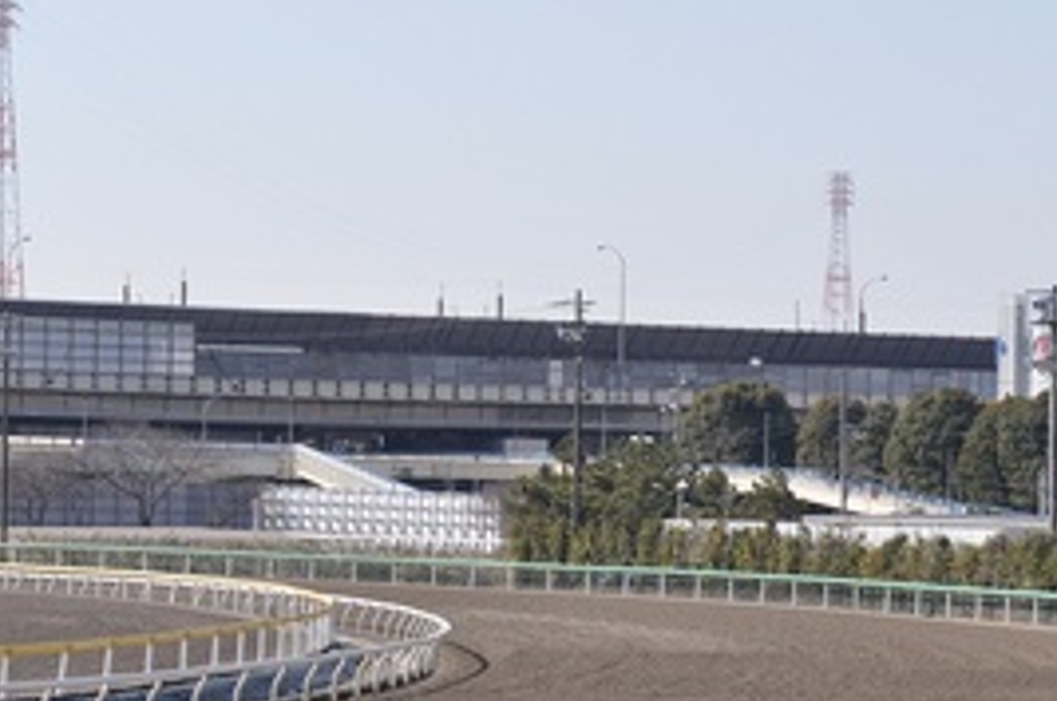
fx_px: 4946
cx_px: 534
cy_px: 291
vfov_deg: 8.1
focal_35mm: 169
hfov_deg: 12.2
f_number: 8
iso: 320
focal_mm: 75
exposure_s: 1/800
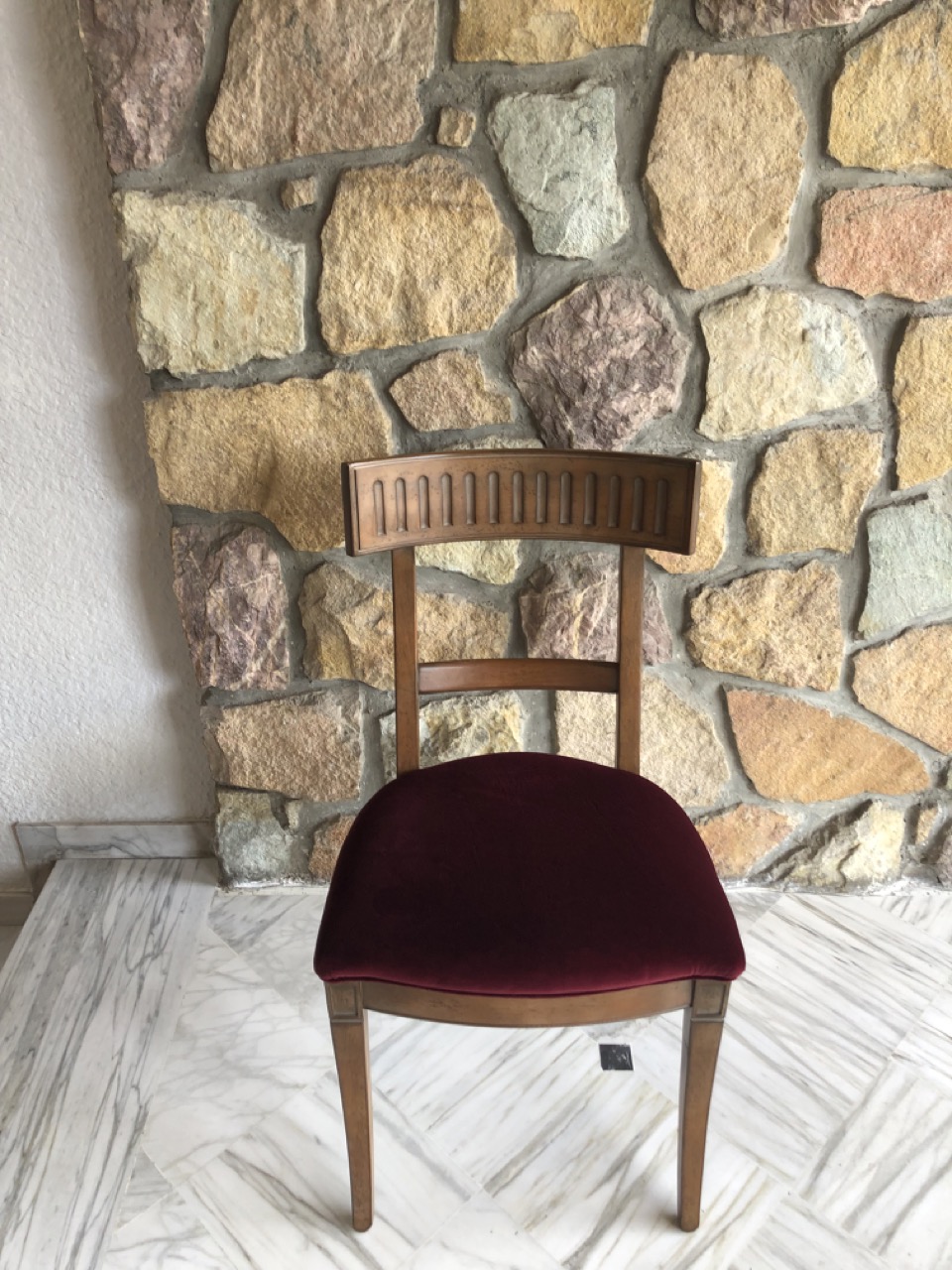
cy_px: 635
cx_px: 476
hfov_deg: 49.7
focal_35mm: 28
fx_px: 1027
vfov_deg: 63.4
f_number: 1.8
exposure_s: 1/50
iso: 25
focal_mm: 4
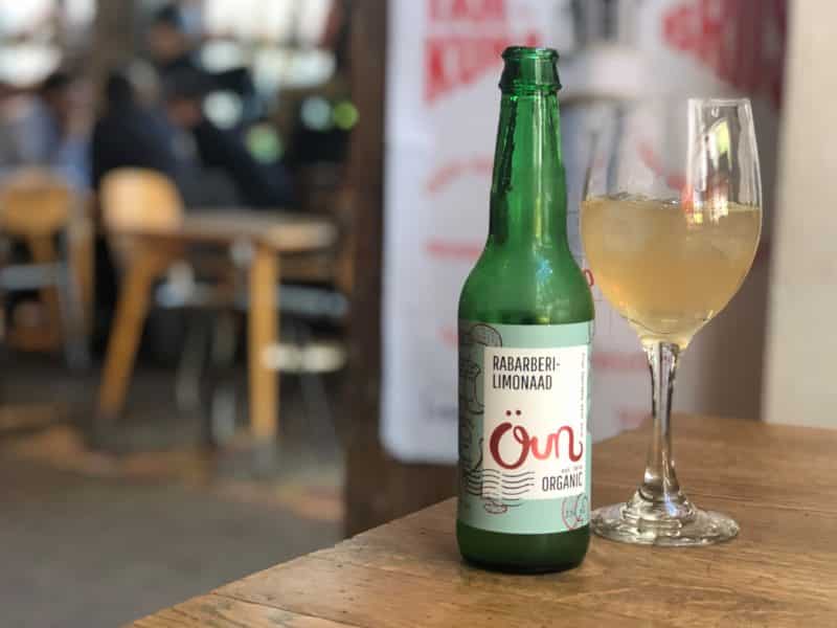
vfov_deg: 25.7
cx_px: 418
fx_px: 1378
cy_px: 314
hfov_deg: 33.8
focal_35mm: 57
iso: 200
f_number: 2.8
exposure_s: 1/30
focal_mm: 6.6
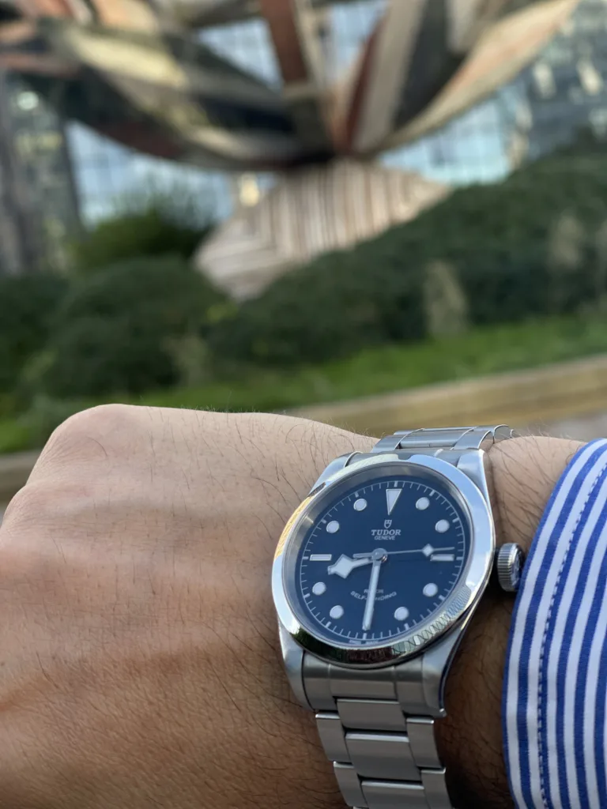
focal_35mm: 64
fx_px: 1496
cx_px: 304
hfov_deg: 22.9
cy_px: 404
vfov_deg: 30.3
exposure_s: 1/121
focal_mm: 7.5
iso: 25
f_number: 2.2
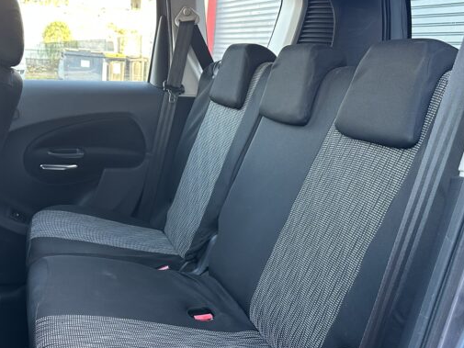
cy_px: 239
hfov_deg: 48.7
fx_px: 509
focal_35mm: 38
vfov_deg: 37.2
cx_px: 187
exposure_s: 1/60
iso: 250
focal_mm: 6.86
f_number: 1.78
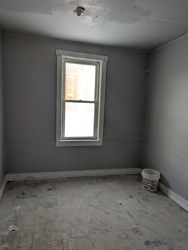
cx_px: 94
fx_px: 173
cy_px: 125
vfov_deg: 71.5
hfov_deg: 56.9
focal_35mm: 24
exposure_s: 1/120
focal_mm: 6.81
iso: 146
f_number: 1.85
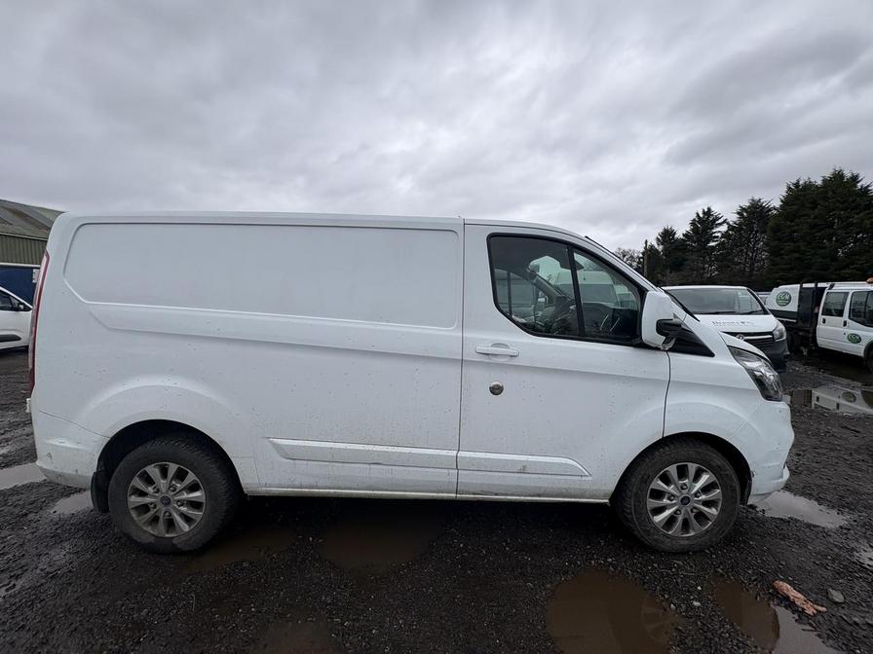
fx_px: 353
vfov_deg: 85.7
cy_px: 327
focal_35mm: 14
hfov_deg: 102.1
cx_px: 436
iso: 40
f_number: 2.2
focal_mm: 2.22
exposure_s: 1/993
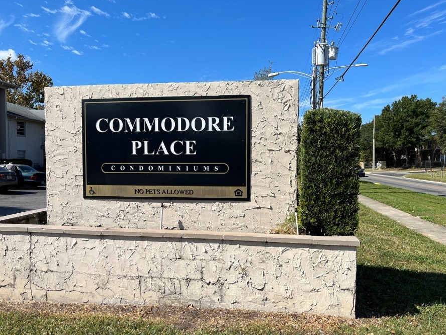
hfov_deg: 59.9
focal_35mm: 30
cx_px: 217
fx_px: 387
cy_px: 174
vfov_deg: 46.8
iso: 50
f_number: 1.5
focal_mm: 5.7
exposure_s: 1/5319
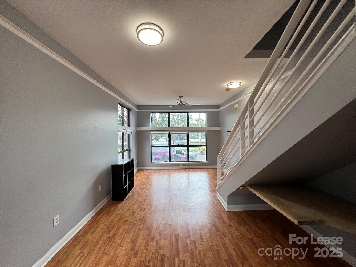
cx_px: 178
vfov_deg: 85.7
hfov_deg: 102.1
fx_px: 144
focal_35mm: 14
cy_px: 134
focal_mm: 2.22
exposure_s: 1/120
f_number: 2.2
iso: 80
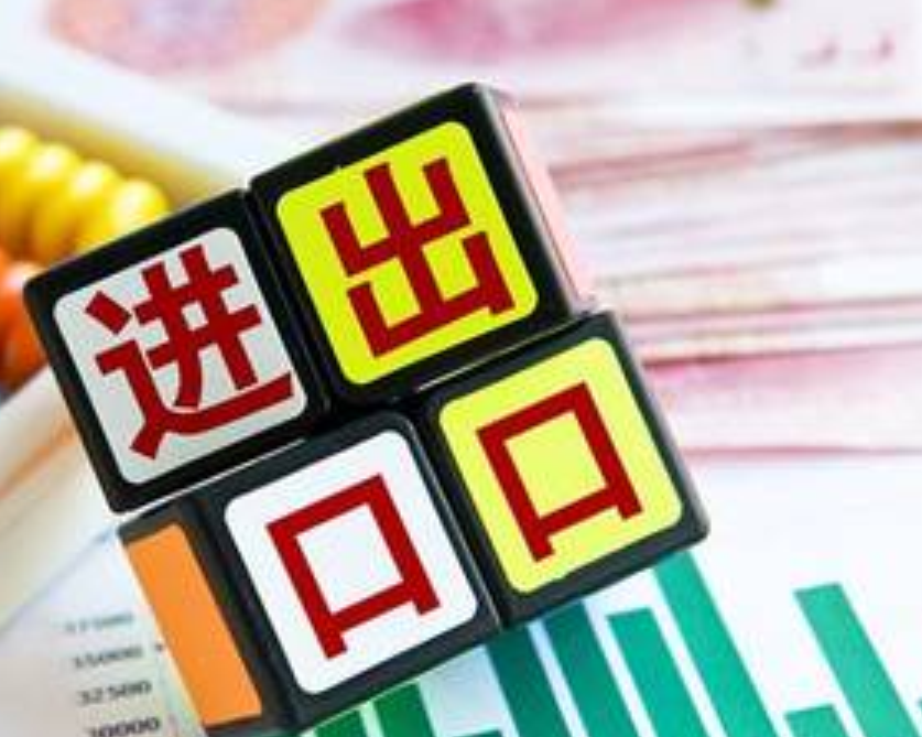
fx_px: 3019
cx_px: 288
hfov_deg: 17.3
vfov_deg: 13.9
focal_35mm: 111
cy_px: 408
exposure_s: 1/100
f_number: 5
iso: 500
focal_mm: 55
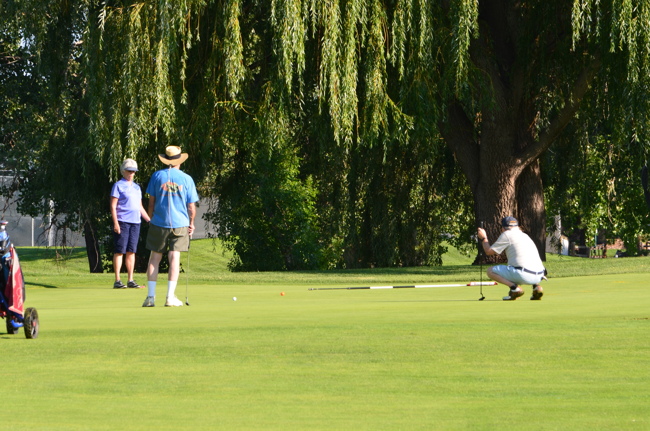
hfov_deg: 7.4
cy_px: 216
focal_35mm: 278
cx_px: 325
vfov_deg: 4.9
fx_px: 5000
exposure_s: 1/100
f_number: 11
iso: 200
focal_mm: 185
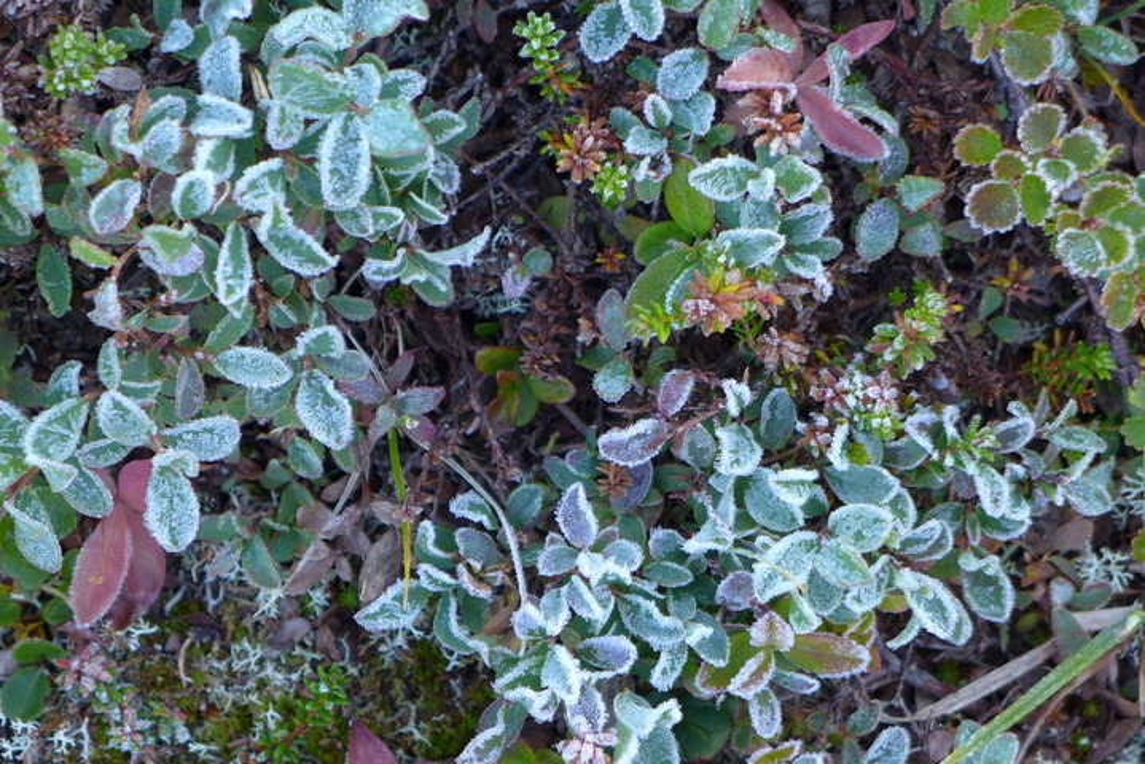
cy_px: 382
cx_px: 572
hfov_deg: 28.8
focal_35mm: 70
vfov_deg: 19.5
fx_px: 2227
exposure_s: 1/100
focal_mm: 13.7
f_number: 2.1
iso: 100
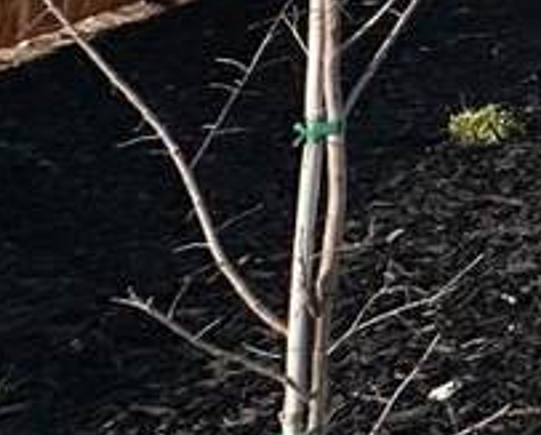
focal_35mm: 86
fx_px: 1379
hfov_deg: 12.4
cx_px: 1524
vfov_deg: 15.3
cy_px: -366
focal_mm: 2.22
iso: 40
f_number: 2.2
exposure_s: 1/1500
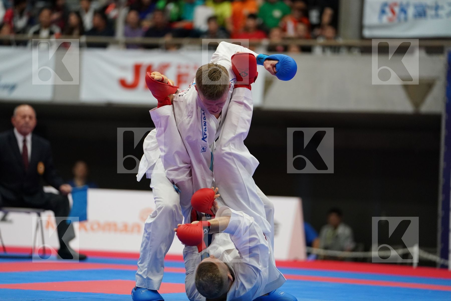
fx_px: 2054
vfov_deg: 8.4
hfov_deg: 12.5
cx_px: 226
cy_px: 150
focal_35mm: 164
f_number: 2.8
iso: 3200
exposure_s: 1/1000
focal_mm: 164
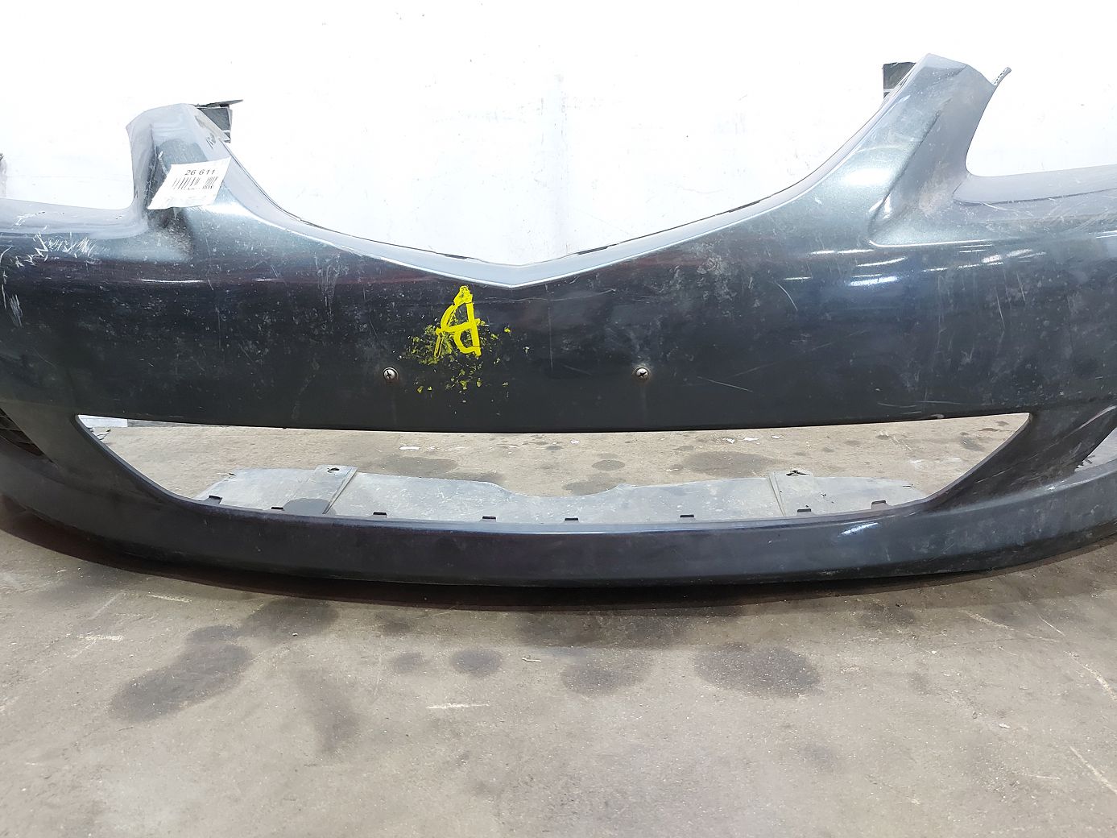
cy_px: 419
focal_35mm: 24
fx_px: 774
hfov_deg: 71.6
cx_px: 558
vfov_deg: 56.8
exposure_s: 1/25
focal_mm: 5.23
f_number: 1.8
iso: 200
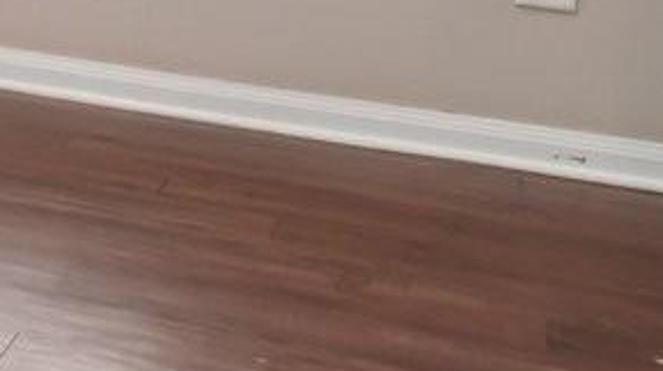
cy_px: -450
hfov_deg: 11.0
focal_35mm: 104
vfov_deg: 10.4
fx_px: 1827
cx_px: -1399
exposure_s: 1/30
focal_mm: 14
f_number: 8
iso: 500
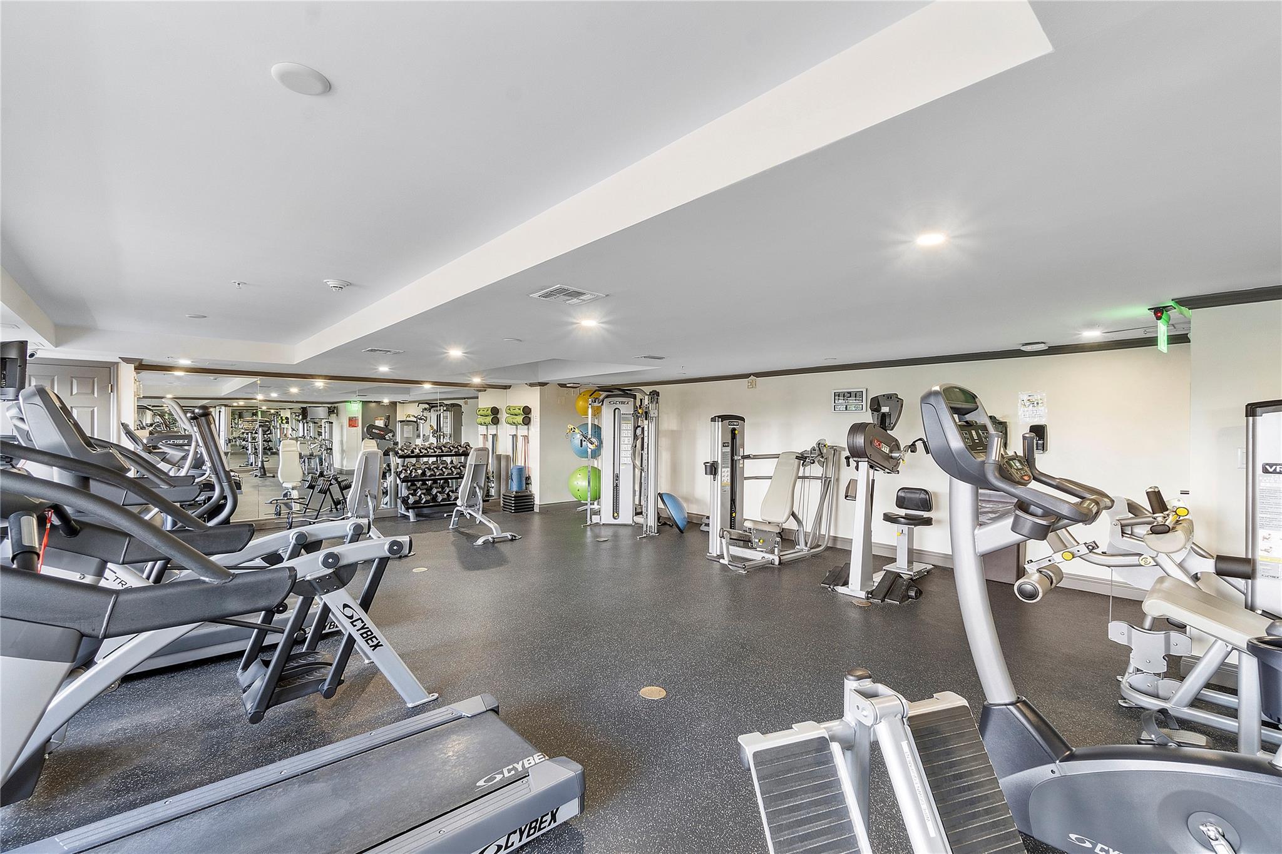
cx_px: 641
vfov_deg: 77.3
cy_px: 427
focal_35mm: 15
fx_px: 534
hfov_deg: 100.4
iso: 160
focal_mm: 10
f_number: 11
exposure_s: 1.3
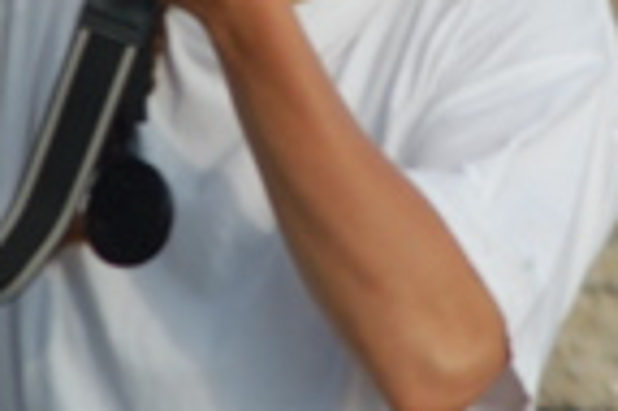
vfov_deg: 1.4
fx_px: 17284
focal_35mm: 1008
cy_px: -24
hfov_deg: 2.0
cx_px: 290
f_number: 5.3
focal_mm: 240
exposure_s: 1/80
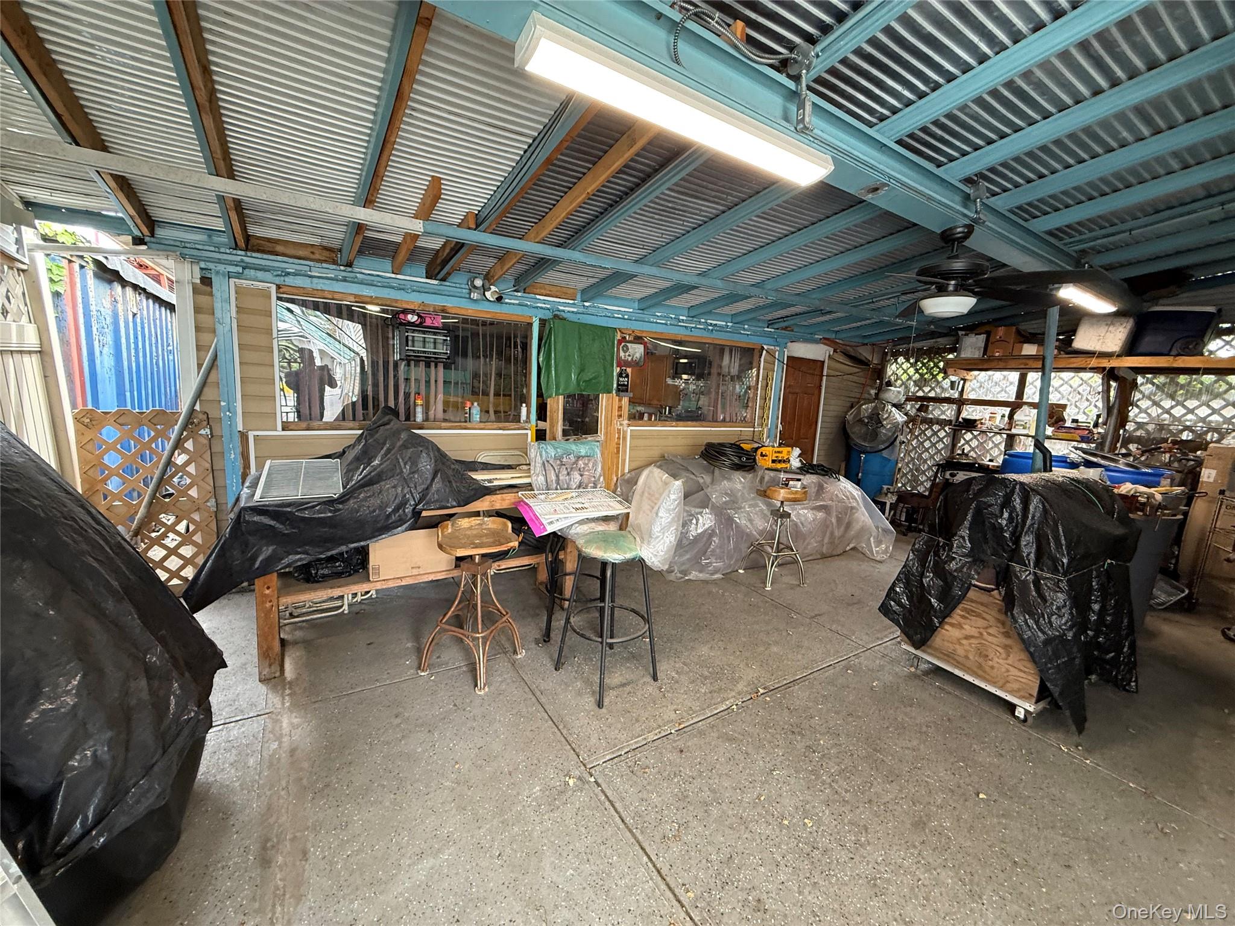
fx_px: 499
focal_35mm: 14
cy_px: 463
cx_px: 618
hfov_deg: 102.1
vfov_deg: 85.7
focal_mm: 2.22
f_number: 2.2
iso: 320
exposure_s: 1/60
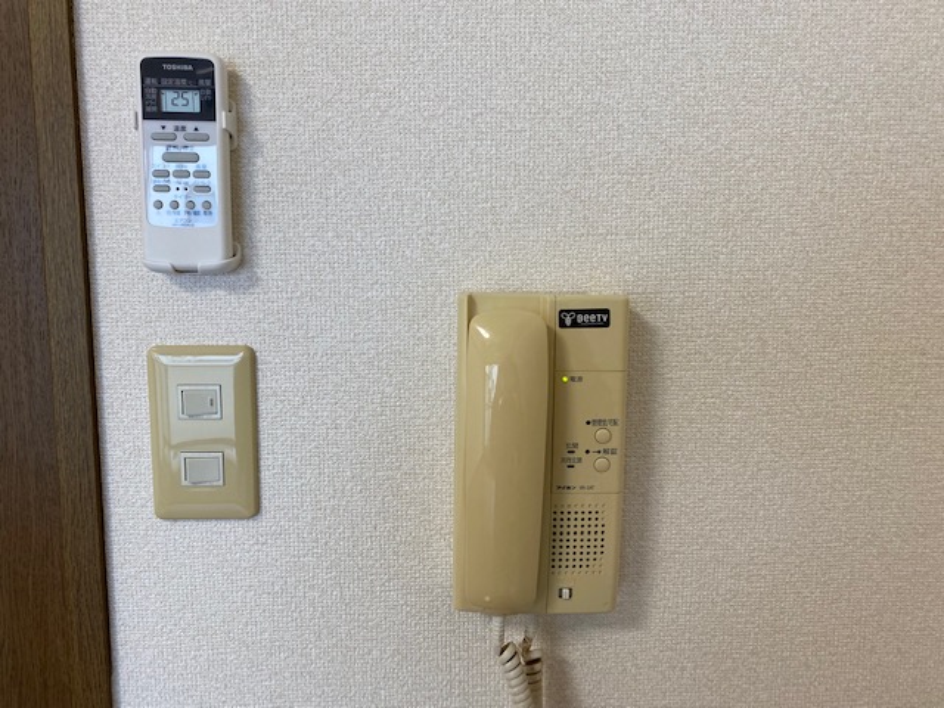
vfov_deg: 53.1
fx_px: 709
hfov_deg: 67.3
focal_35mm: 26
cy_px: 354
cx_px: 472
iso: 125
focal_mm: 4.25
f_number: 1.8
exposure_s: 1/100
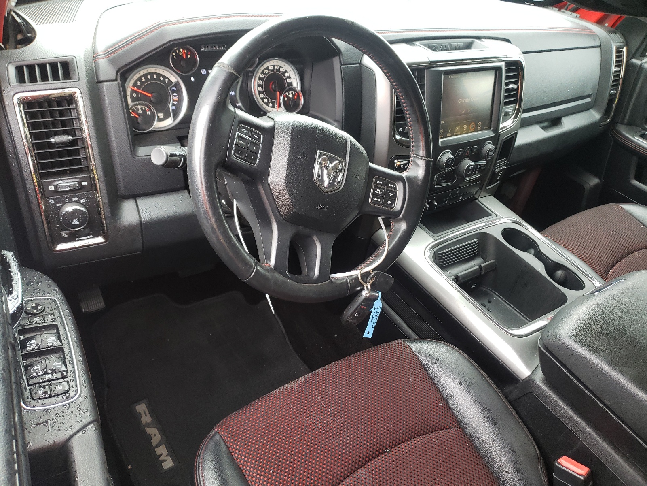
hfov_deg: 67.3
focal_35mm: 26
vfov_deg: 53.1
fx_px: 486
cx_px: 324
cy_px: 243
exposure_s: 1/60.2
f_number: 1.5
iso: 104
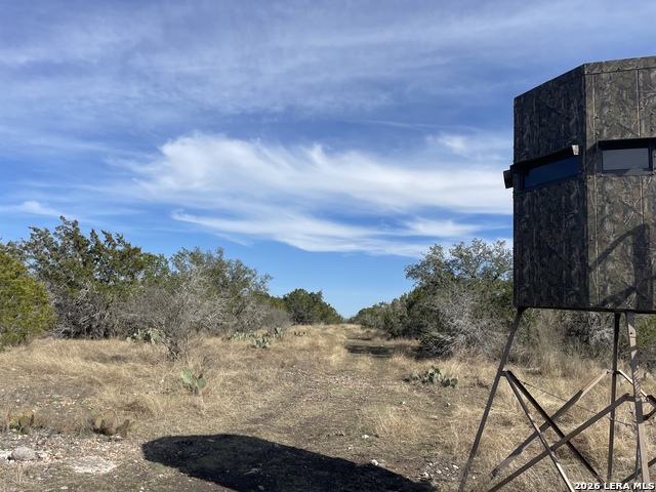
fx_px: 493
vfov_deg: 53.1
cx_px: 328
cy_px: 246
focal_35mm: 26
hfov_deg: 67.3
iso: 32
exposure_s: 1/4651
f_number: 1.6
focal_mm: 4.2
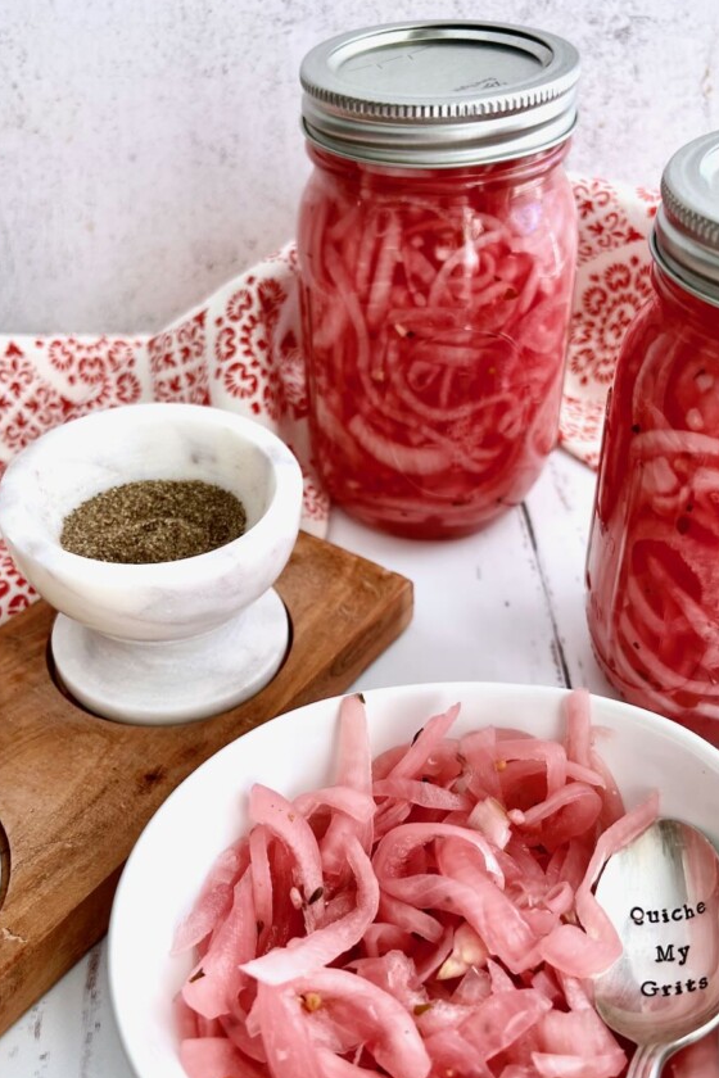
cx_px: 335
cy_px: 641
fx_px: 989
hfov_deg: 39.9
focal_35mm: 33
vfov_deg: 56.8
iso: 40
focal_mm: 5.7
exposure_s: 1/175
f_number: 1.5
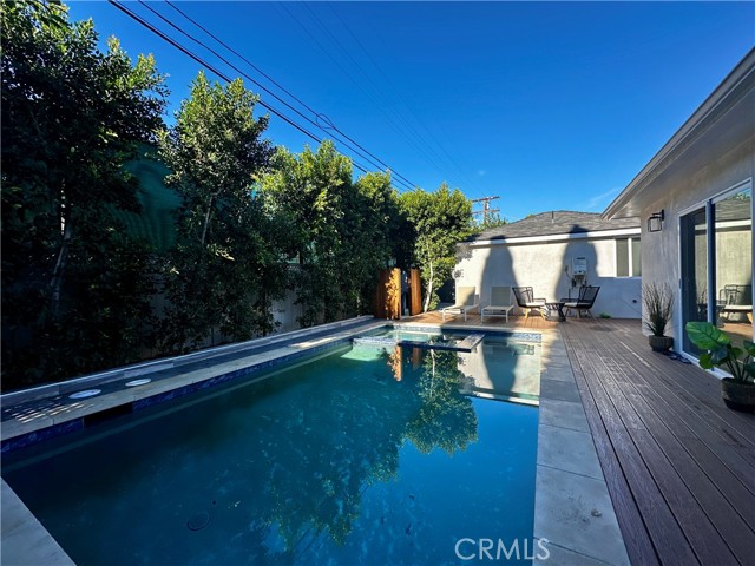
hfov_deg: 102.1
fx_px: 305
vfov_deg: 85.7
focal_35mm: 14
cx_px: 378
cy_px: 283
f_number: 2.2
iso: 40
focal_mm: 2.22
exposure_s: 1/578
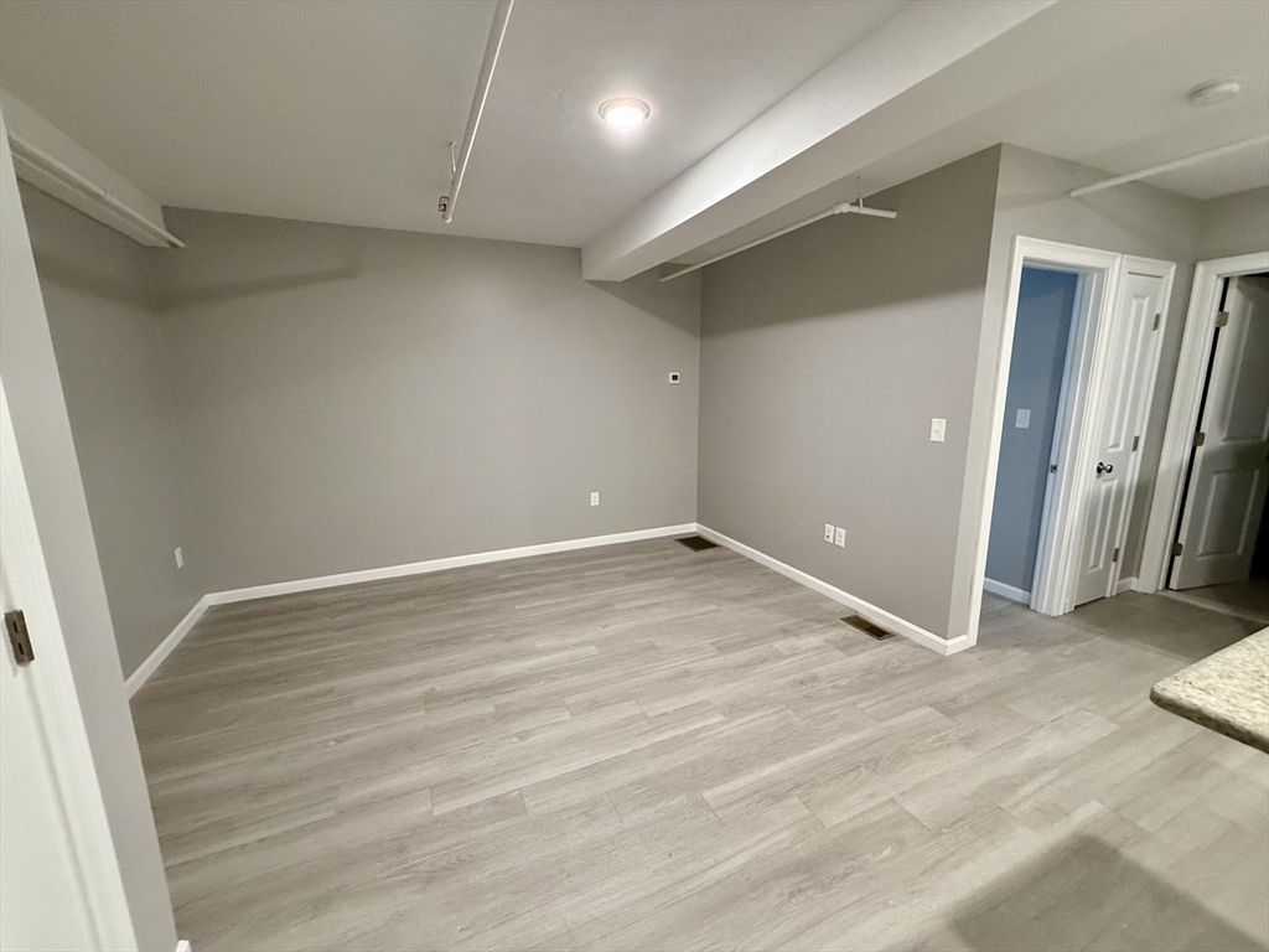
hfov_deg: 102.1
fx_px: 513
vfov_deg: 85.7
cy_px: 476
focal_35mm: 14
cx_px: 634
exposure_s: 1/60
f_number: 2.2
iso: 500
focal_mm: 2.22
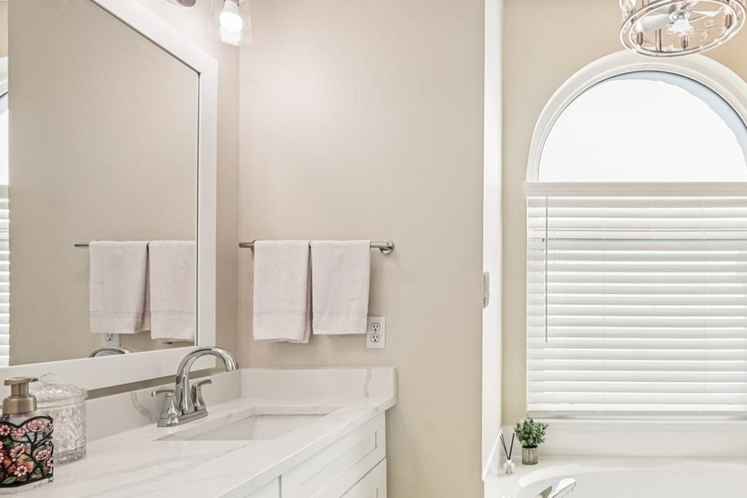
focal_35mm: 24
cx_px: 530
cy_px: 307
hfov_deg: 70.3
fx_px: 498
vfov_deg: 52.6
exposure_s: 1/200
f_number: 8
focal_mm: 16
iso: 400
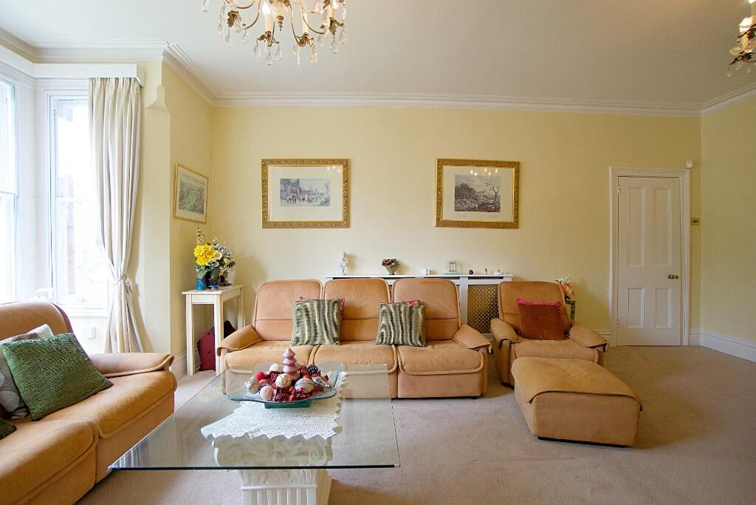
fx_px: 315
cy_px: 252
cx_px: 378
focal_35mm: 15
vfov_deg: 77.3
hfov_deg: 100.4
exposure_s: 1/160
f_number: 4
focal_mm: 10
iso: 800
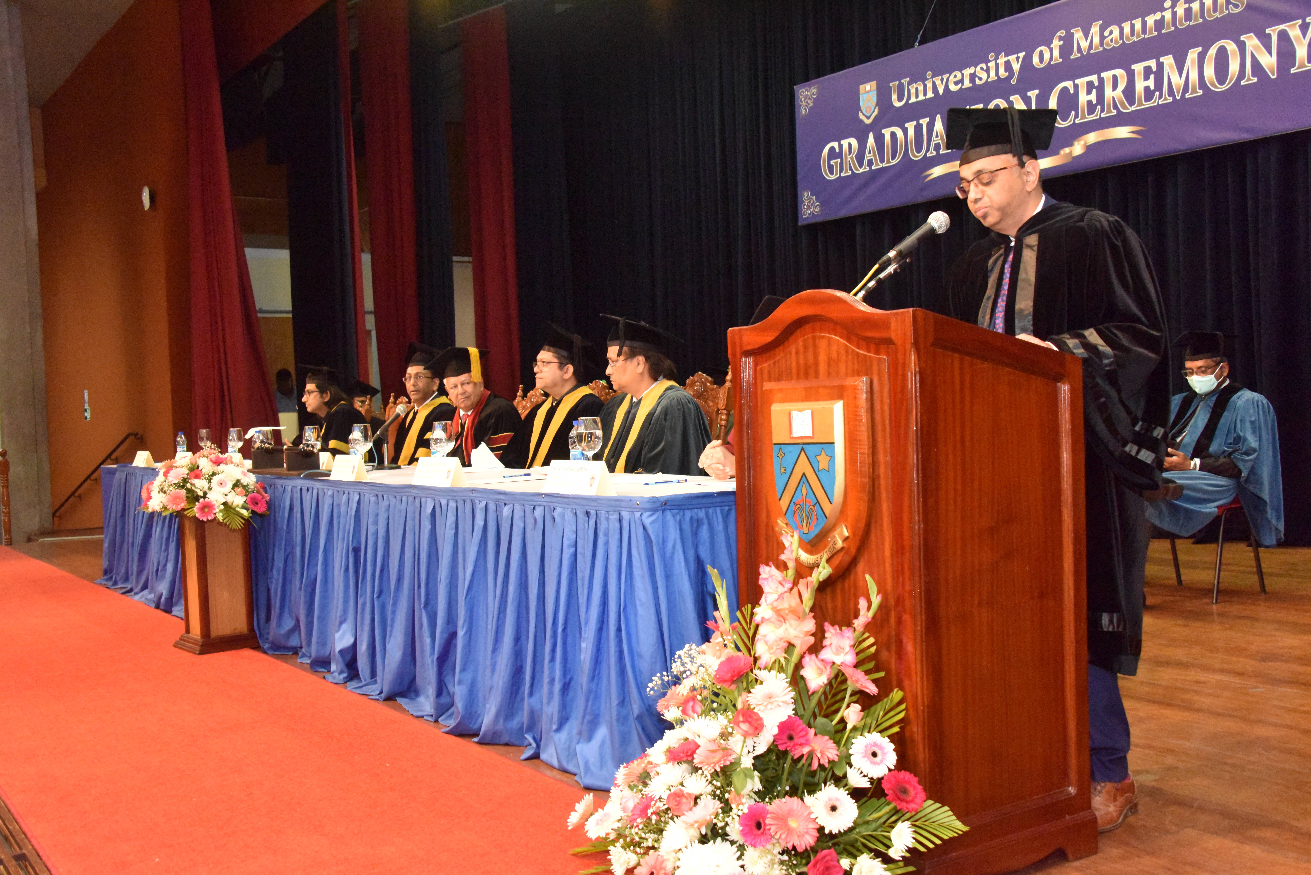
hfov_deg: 54.4
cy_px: 438
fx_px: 1275
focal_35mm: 35
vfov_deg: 37.9
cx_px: 656
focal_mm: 35
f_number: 8
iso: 12800
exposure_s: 1/125
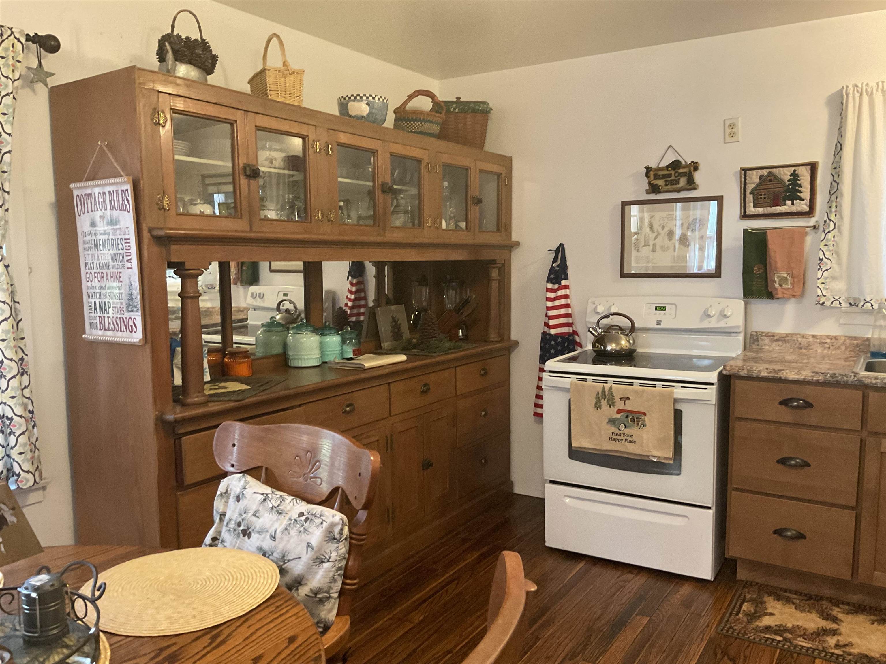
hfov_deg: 61.7
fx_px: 742
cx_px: 443
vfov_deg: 48.2
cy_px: 332
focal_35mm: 29
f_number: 1.8
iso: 250
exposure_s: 1/60
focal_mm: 3
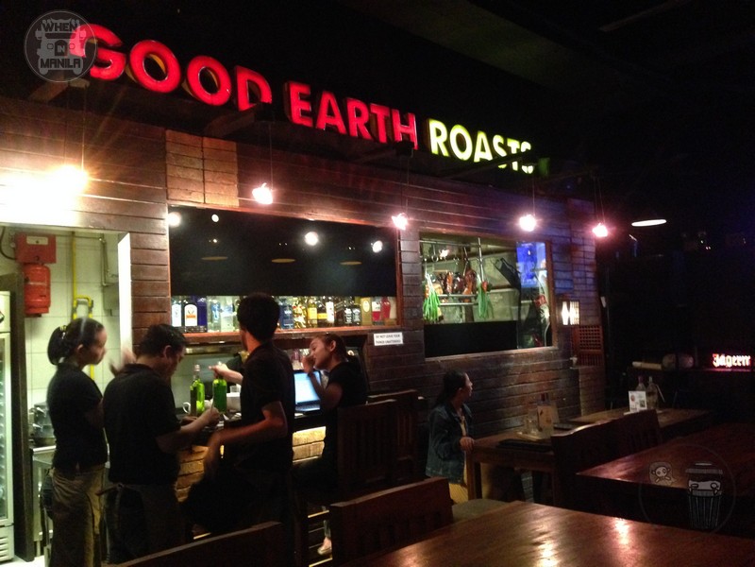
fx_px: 720
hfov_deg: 55.4
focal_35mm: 33
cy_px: 284
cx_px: 378
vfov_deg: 42.9
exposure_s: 1/15
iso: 800
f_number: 2.4
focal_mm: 4.12
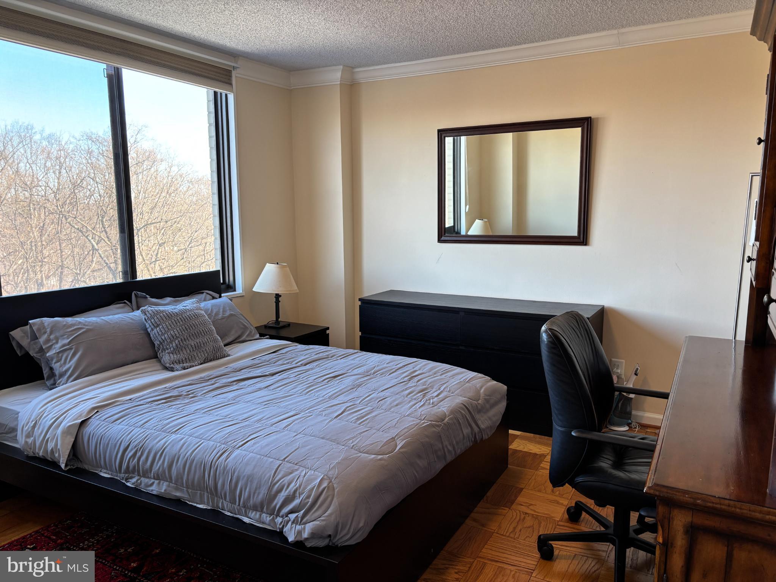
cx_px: 388
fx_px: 583
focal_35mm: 26
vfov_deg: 53.1
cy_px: 291
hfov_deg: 67.3
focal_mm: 5.96
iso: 64
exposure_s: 1/120
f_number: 1.6
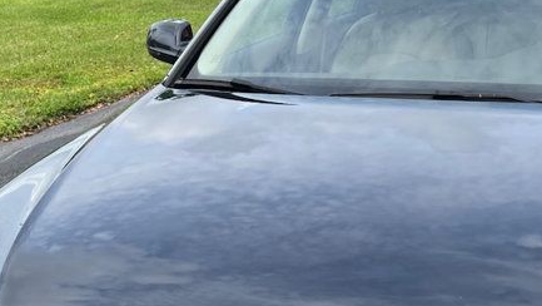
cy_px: 315
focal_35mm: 67
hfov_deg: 31.4
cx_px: 312
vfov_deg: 17.5
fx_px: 963
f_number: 1.5
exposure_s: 1/1488
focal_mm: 5.7
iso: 50
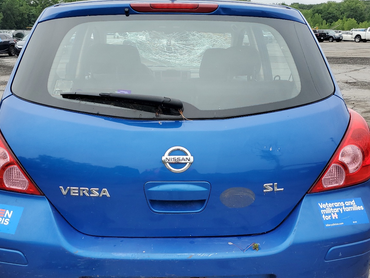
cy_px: 154
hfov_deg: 51.3
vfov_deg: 39.6
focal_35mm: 36
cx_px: 172
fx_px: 385
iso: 50
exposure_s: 1/714
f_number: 1.5
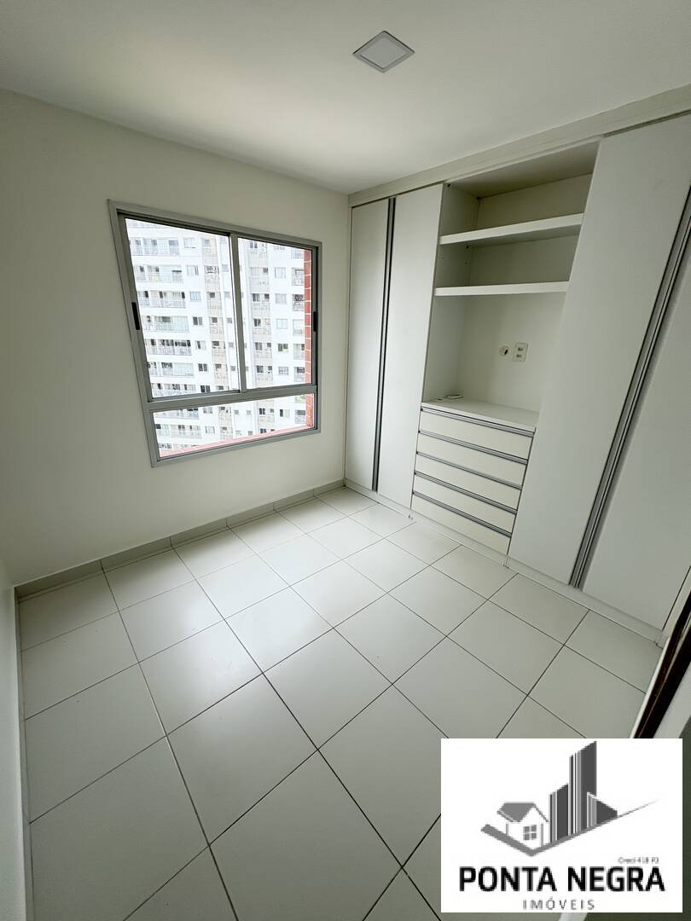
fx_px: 373
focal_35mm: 14
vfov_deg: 102.1
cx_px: 346
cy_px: 460
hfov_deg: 85.7
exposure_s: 1/212
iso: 64
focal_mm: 2.22
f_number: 2.2
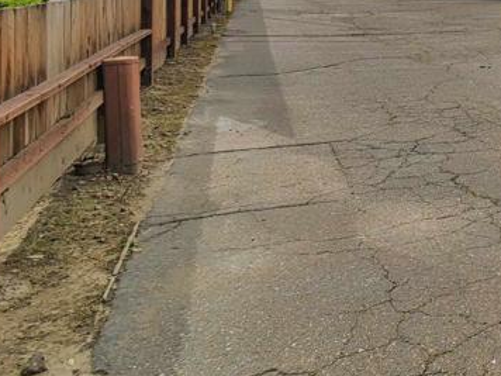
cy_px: -27
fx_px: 666
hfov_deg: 31.4
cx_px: 657
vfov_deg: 28.9
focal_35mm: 46
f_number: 8
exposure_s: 1/250
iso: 125
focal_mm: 8
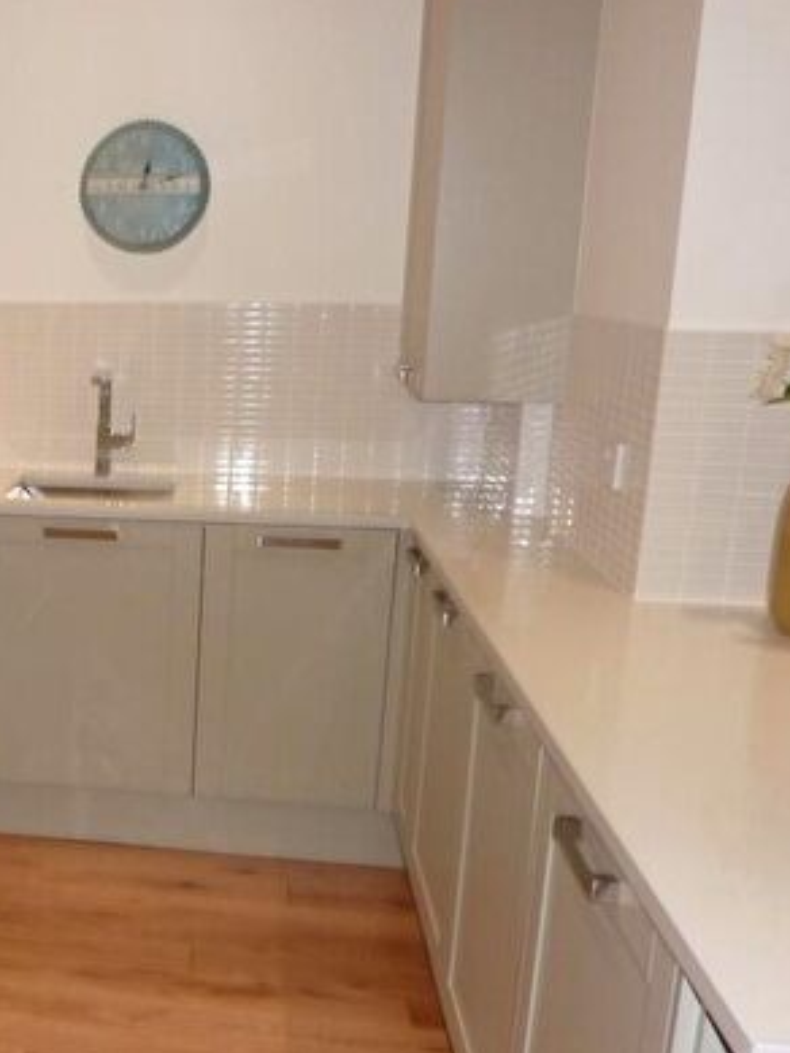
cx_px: -81
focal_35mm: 45
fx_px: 1369
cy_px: 610
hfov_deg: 29.1
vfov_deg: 41.9
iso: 200
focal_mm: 4.1
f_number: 3.3
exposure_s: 1/30
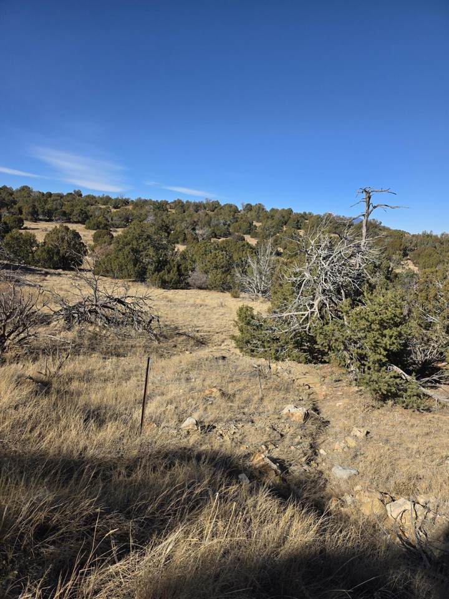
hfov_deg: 58.9
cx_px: 224
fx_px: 398
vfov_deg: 73.9
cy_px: 300
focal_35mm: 23
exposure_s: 1/6355
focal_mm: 6.3
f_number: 1.7
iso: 80
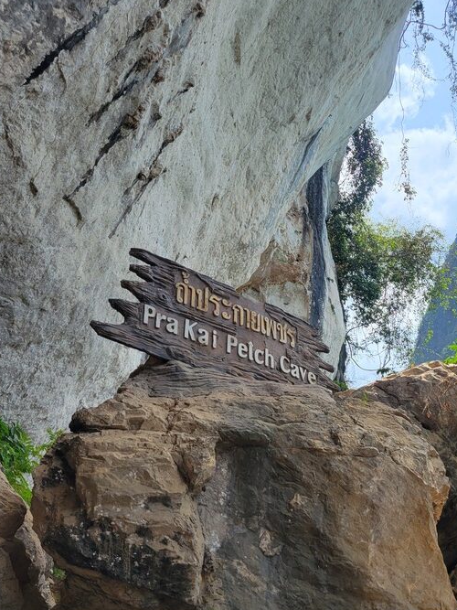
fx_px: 687
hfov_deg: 36.1
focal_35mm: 39
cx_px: 330
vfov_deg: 47.2
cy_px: 402
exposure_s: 1/1576
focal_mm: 5.4
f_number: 1.8
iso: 40
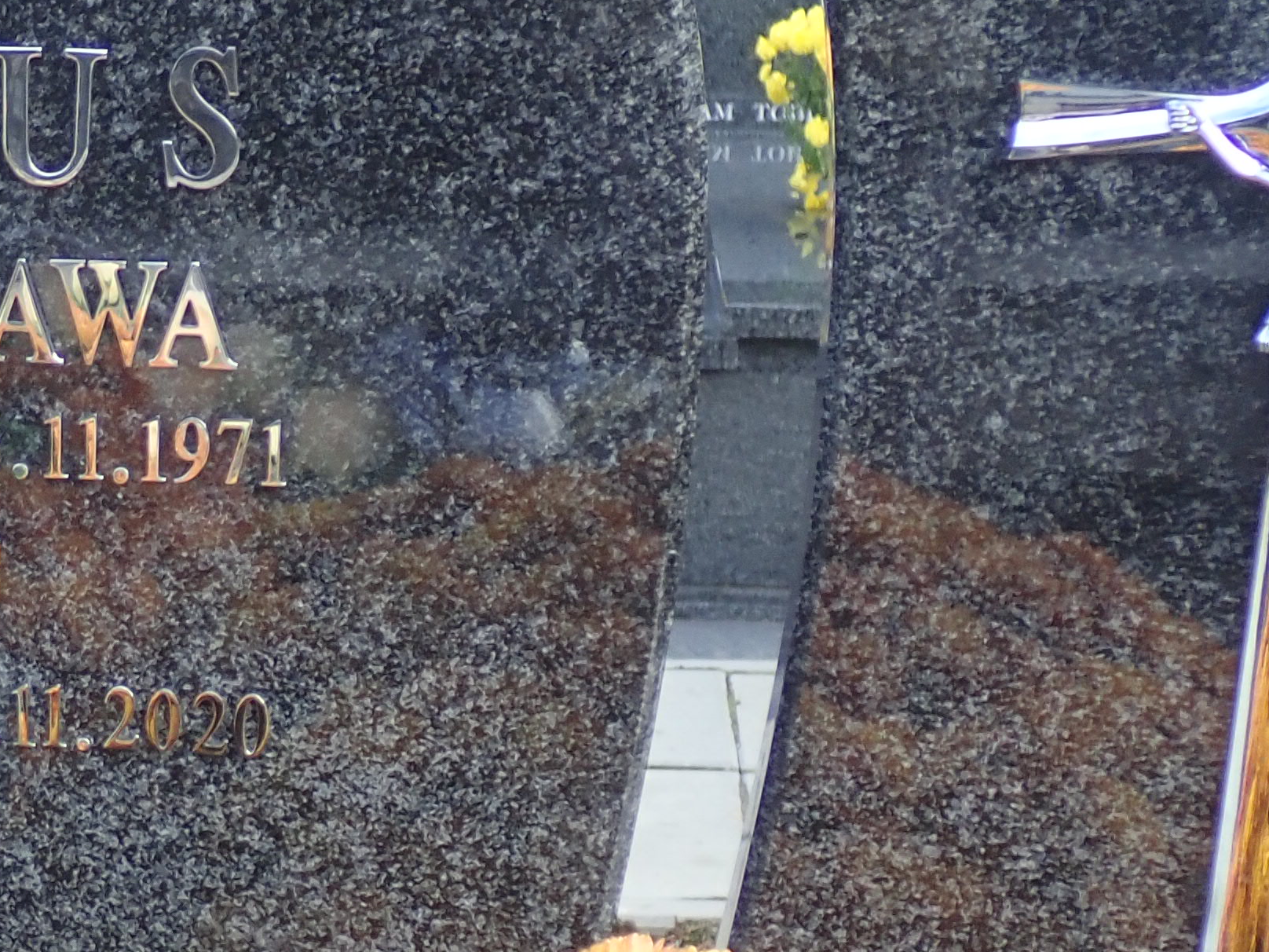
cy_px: 654
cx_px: -150
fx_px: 3629
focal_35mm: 99
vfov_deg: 14.9
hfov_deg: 19.0
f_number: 2.8
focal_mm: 7.34
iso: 200
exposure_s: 1/250
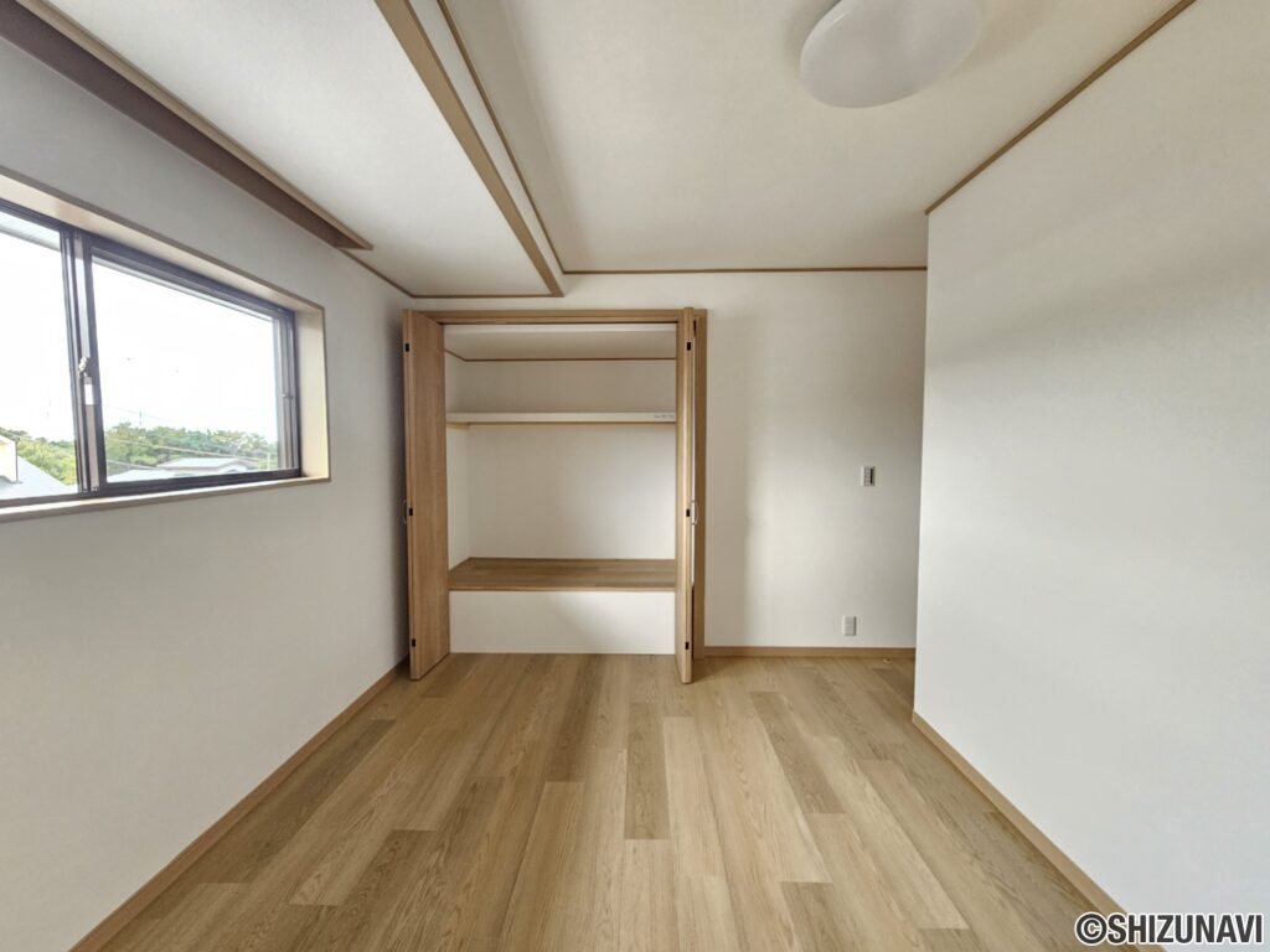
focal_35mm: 13
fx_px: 477
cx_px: 635
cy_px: 476
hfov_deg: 106.2
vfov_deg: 89.9
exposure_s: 1/50
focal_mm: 2.2
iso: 200
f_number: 2.2
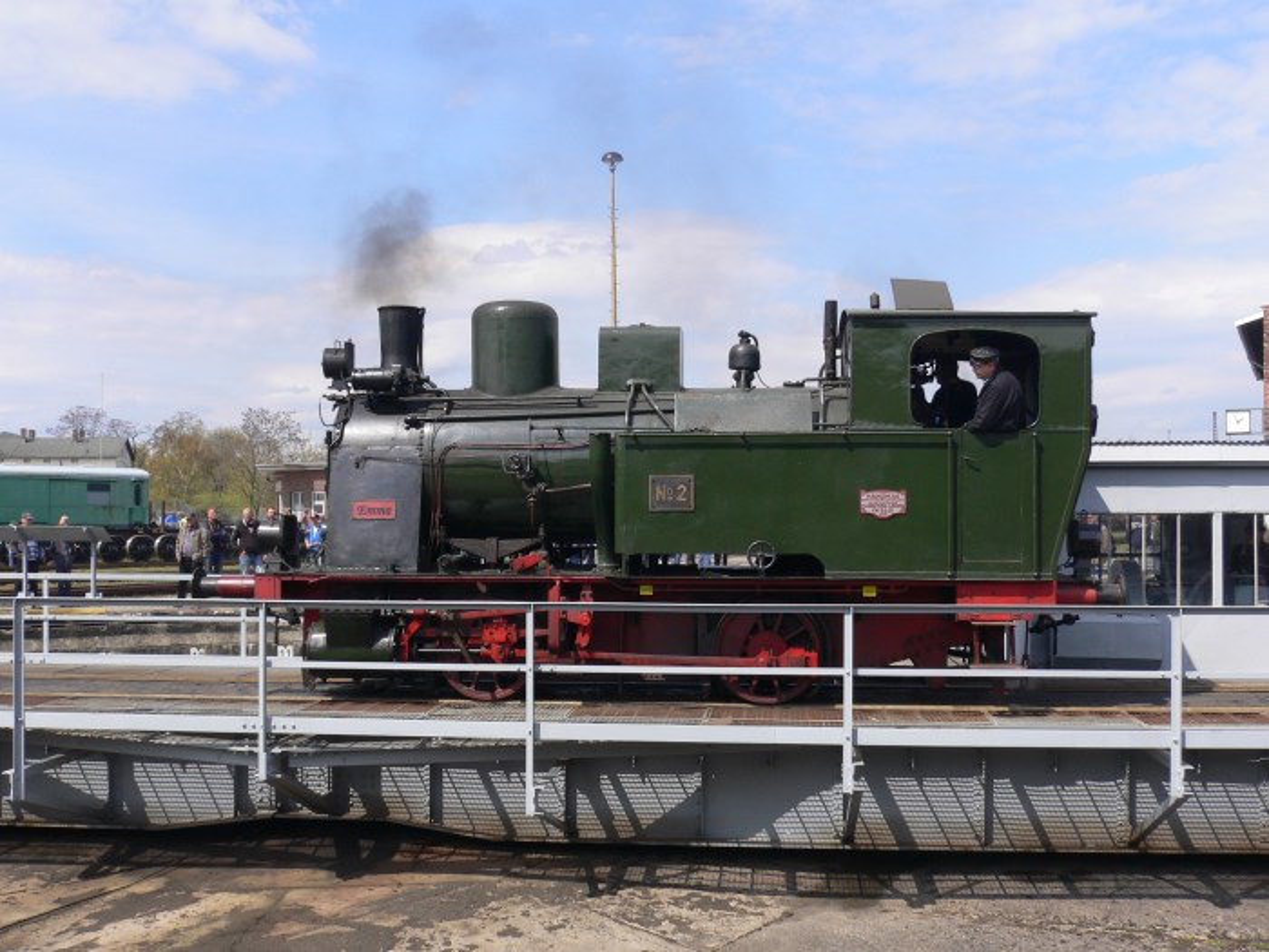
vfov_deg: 35.1
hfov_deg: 45.8
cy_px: 476
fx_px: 1503
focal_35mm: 41
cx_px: 634
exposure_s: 1/400
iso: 100
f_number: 6.1
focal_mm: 6.8
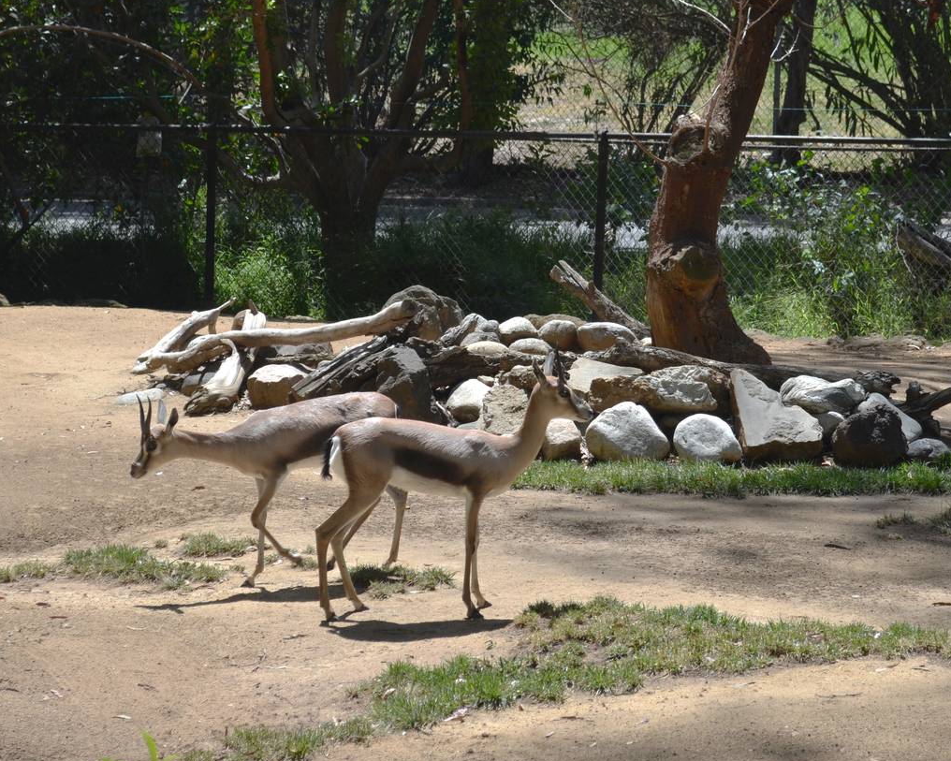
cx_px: 552
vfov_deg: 12.7
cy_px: 348
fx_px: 3427
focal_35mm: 122
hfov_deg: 15.8
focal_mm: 55
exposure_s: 1/250
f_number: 8
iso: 125
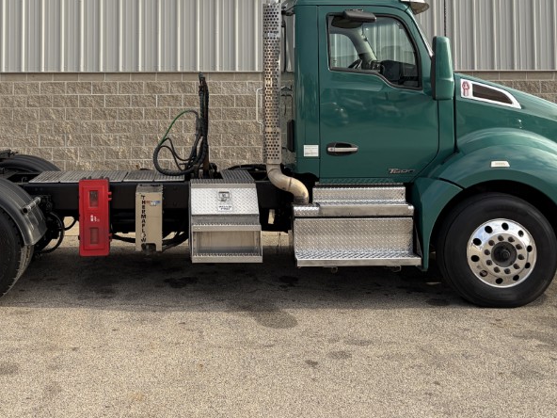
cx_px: 181
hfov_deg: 41.5
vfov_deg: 31.2
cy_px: 72
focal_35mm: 45
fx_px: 724
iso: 50
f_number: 1.6
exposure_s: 1/1175
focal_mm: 5.96
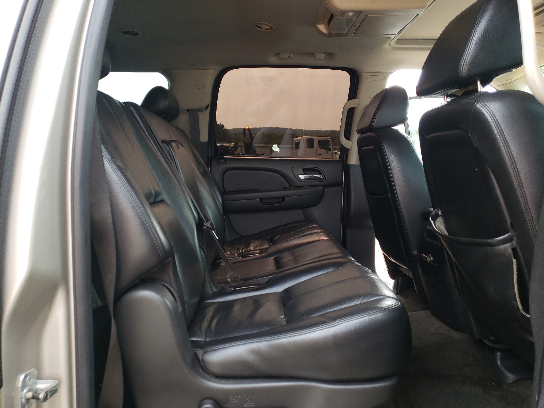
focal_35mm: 26
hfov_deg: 67.3
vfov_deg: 53.1
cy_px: 204
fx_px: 409
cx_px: 272
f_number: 1.5
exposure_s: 1/133
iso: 50
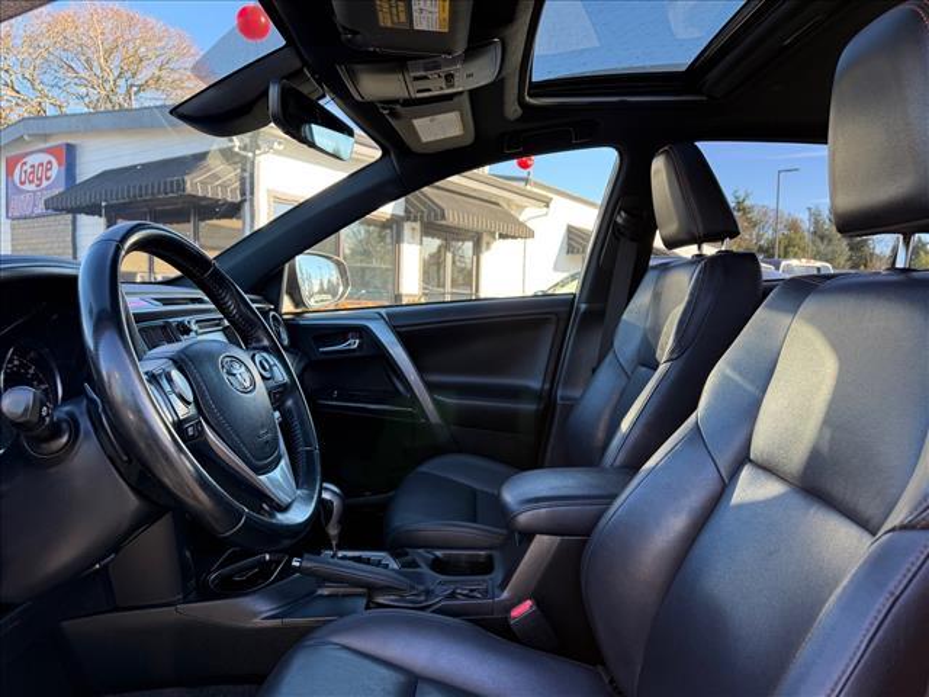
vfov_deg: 56.8
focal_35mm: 24
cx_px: 464
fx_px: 644
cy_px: 348
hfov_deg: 71.6
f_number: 1.78
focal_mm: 6.76
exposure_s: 1/246
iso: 100
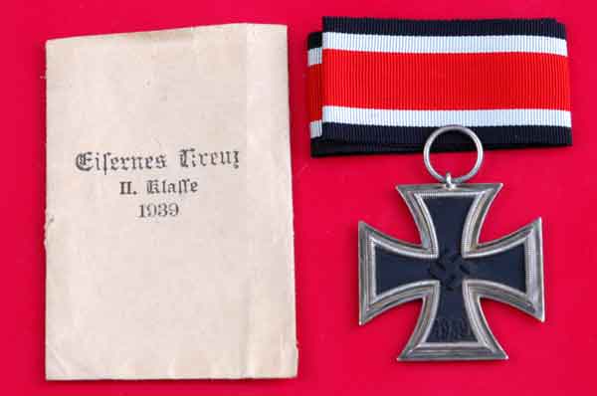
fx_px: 2608
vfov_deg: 8.7
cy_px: 198
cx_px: 298
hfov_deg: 13.1
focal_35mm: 158
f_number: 18
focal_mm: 105
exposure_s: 1/160
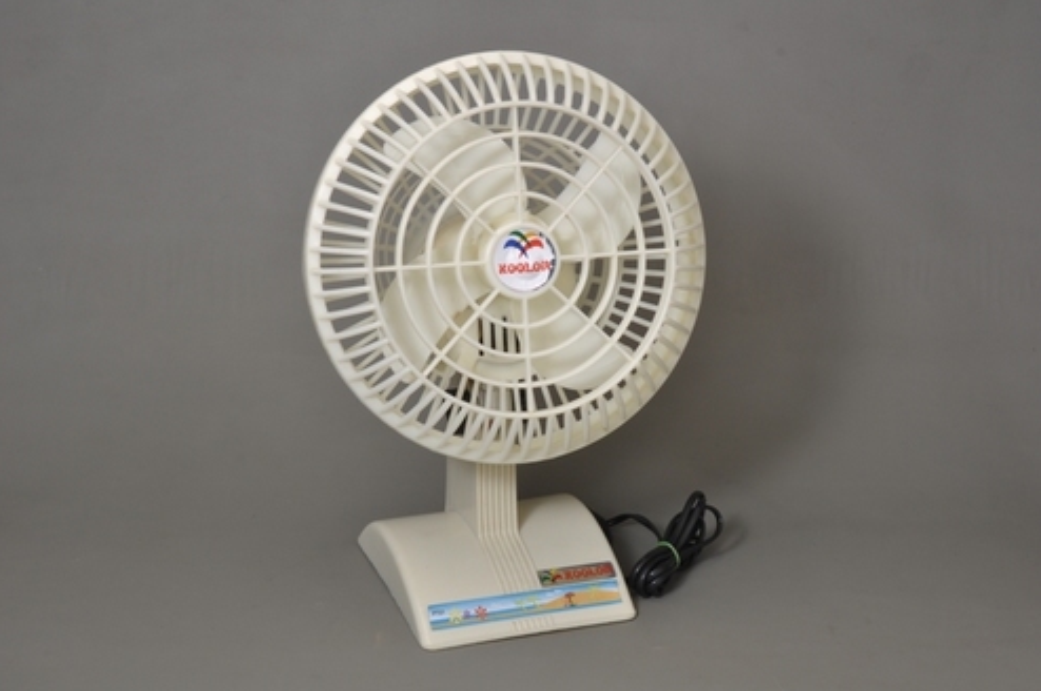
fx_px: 2541
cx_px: 516
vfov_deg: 15.5
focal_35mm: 88
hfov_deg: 23.1
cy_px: 348
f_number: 18
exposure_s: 1/25
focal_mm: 58
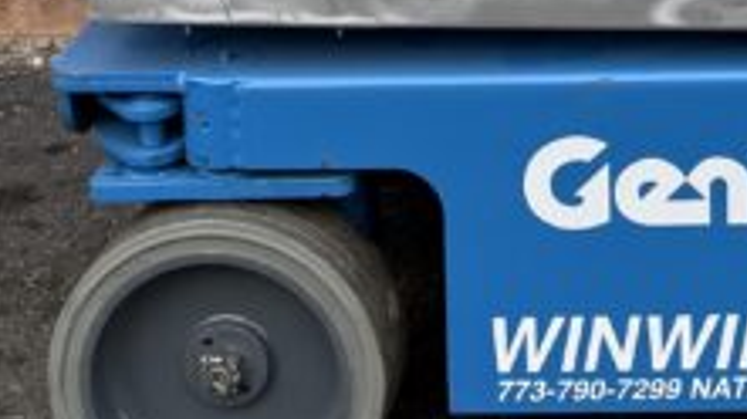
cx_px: 970
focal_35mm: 121
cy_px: -645
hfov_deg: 16.7
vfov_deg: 8.9
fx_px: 2395
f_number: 1.78
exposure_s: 1/412
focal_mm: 6.76
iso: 80
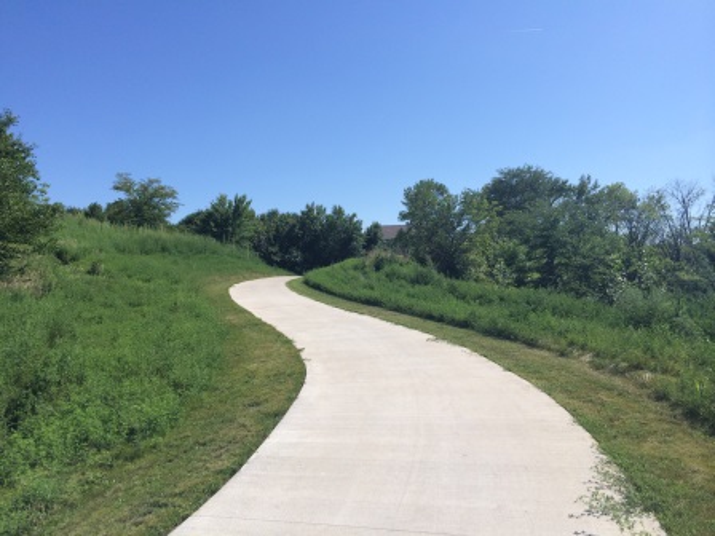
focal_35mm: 30
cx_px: 358
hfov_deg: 60.0
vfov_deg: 46.8
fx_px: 620
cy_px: 268
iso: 32
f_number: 2.2
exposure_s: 1/2740
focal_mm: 4.12
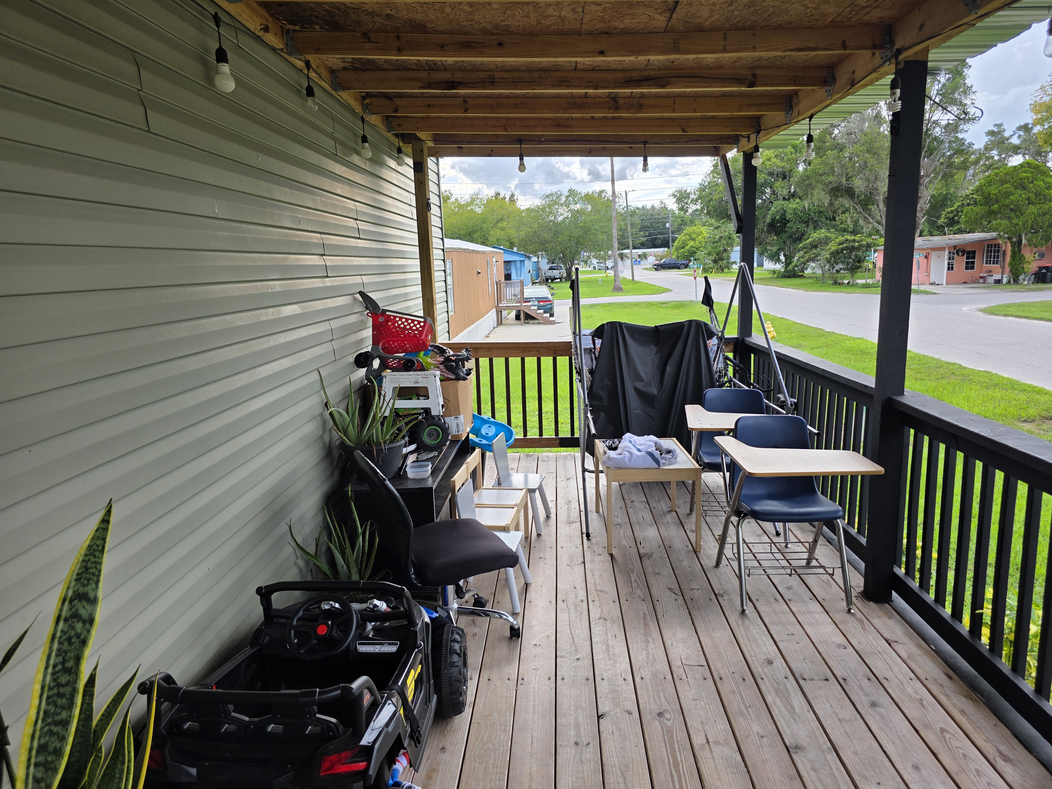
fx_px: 699
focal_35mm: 23
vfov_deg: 58.9
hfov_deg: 73.9
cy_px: 394
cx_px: 526
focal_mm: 6.3
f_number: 1.7
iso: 80
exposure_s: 1/1248
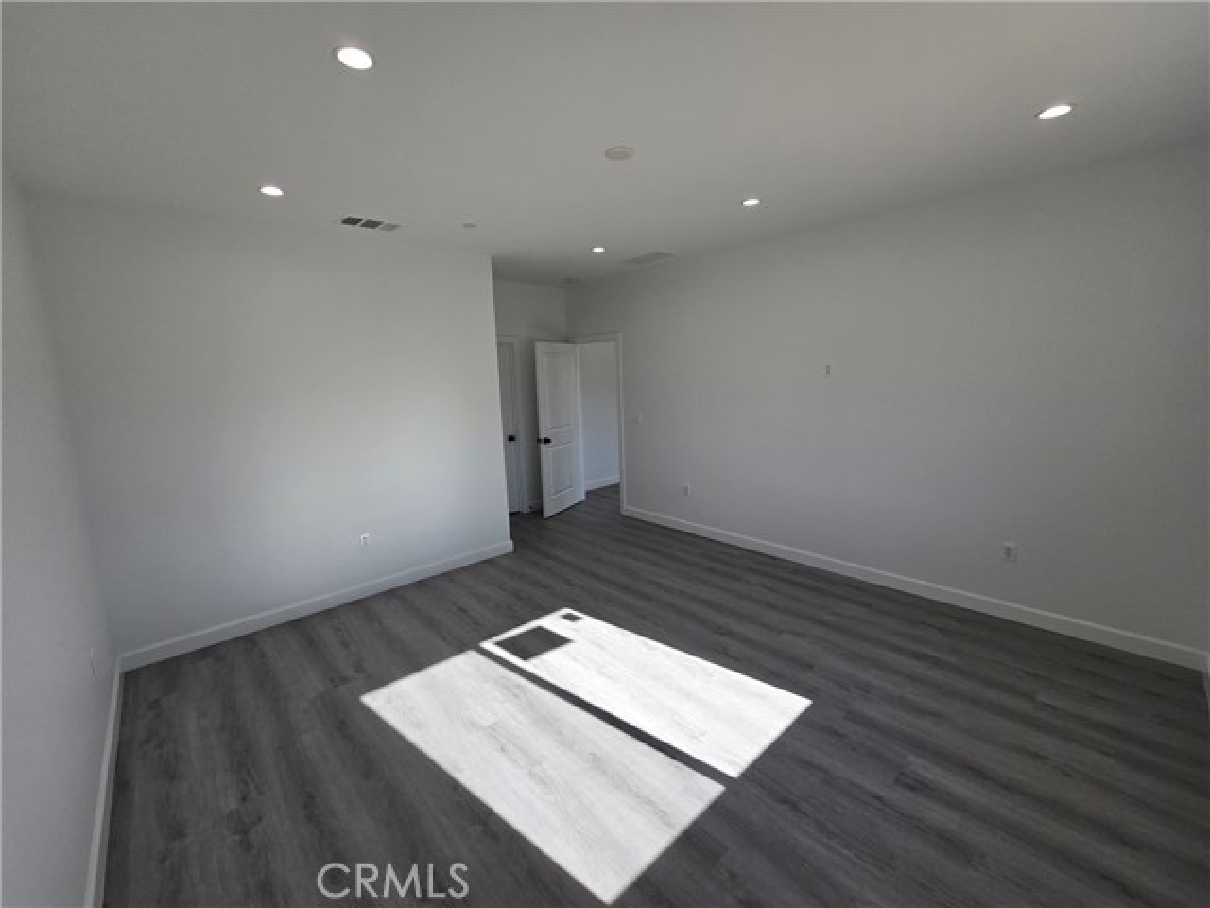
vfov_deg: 89.9
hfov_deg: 106.2
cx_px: 605
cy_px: 454
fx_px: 454
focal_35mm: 13
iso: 50
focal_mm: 2.2
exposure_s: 1/421
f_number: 2.2
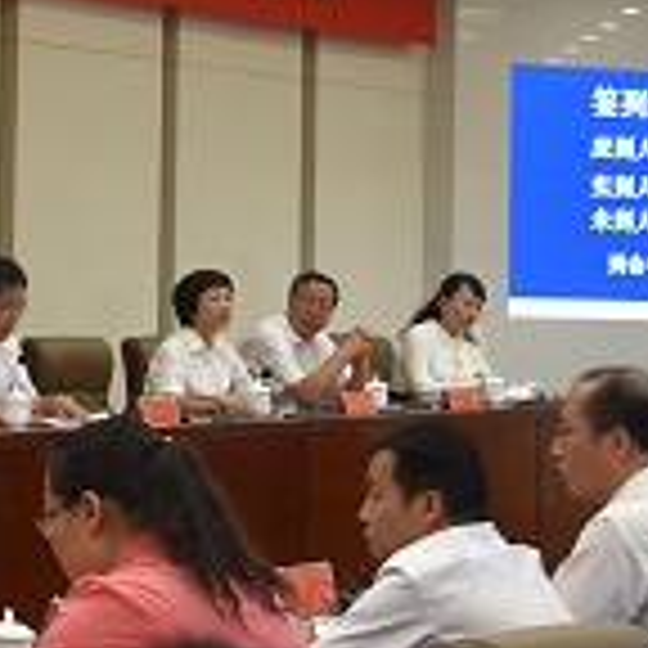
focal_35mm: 128
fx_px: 2711
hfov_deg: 12.8
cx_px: -382
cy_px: 137
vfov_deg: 13.6
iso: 450
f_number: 4
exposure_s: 1/60
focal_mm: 32
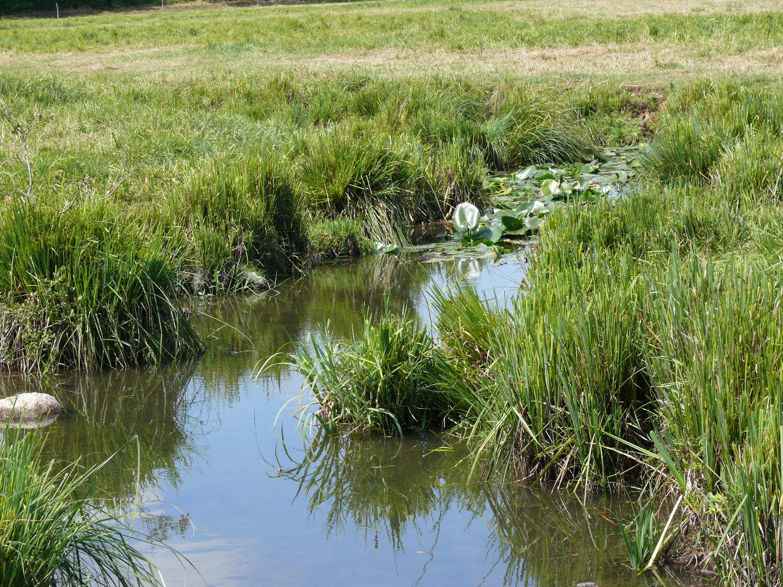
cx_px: 392
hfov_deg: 18.4
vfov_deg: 13.8
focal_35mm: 107
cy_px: 294
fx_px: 2420
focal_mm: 22.6
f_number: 5.6
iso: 100
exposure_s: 1/250
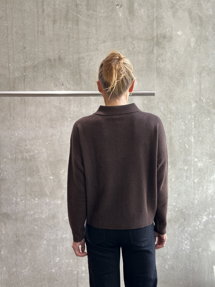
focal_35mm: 48
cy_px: 144
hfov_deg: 30.3
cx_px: 108
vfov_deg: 39.7
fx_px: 398
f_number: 1.78
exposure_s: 1/120
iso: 125
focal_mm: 6.86
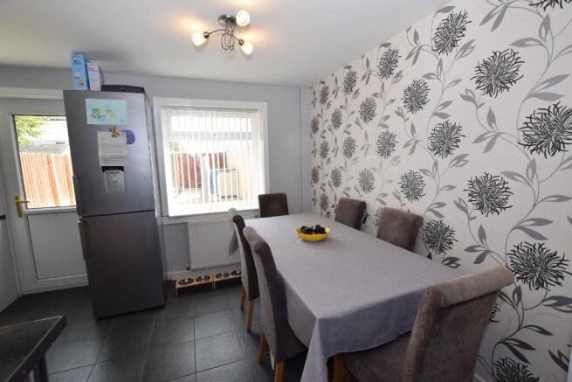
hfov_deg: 100.4
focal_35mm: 15
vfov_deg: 77.4
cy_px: 191
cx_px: 286
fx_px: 238
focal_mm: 10
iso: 400
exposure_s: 1/125
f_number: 5.6
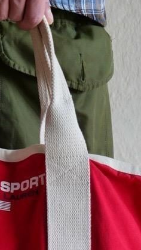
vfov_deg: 11.1
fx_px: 1282
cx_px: -10
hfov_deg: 6.3
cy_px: 224
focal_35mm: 193
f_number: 3.7
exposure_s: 1/80
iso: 200
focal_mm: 29
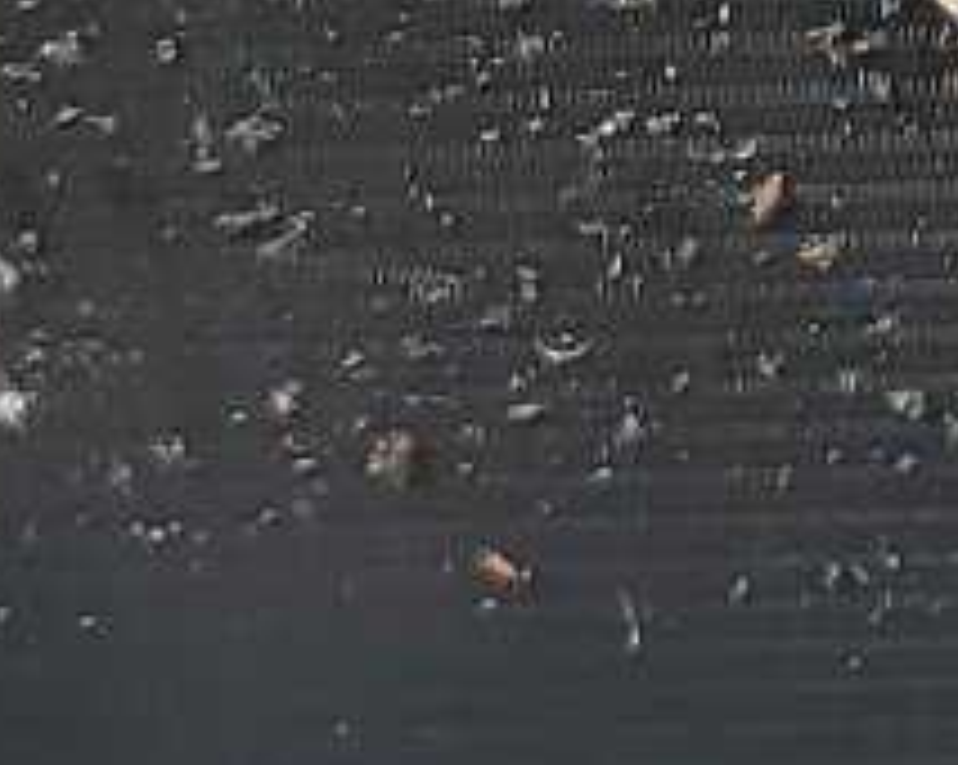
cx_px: 1444
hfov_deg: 9.8
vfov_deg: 7.8
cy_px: -652
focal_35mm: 191
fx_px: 5410
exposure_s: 1/3333
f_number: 1.5
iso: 50
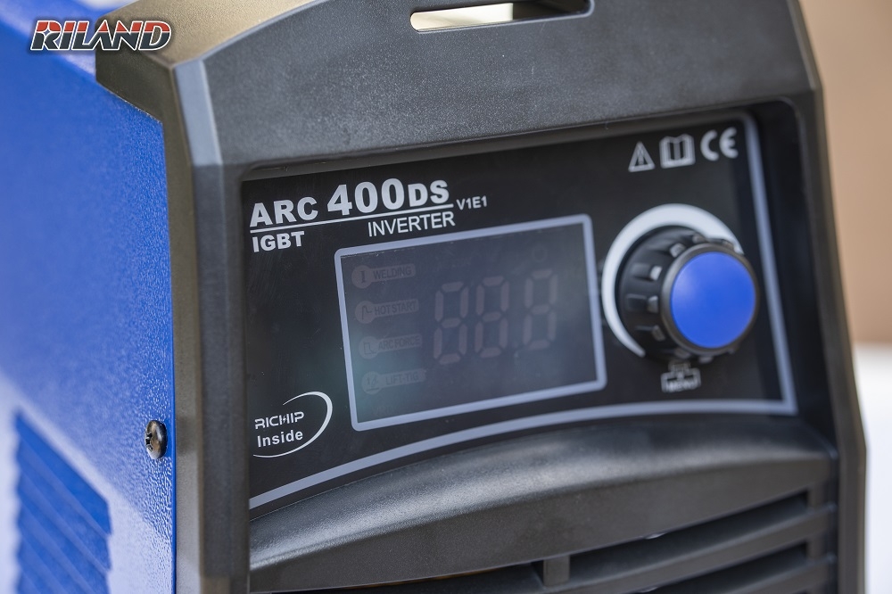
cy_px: 297
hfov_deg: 24.2
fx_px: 2081
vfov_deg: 16.3
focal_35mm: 84
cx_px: 446
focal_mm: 56
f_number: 2.8
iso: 100
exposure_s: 1/200
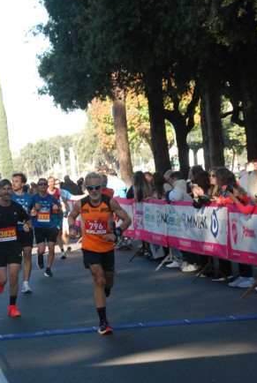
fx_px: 1461
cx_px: 128
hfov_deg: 10.1
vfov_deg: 14.9
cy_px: 238
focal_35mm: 137
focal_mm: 66
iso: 1000
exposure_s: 1/500
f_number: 5.3
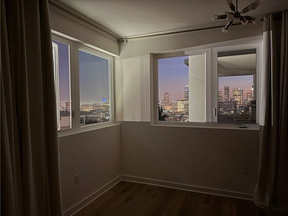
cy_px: 108
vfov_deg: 56.8
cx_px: 144
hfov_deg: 71.6
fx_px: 200
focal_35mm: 24
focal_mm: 6.76
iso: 1000
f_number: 1.78
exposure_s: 1/9
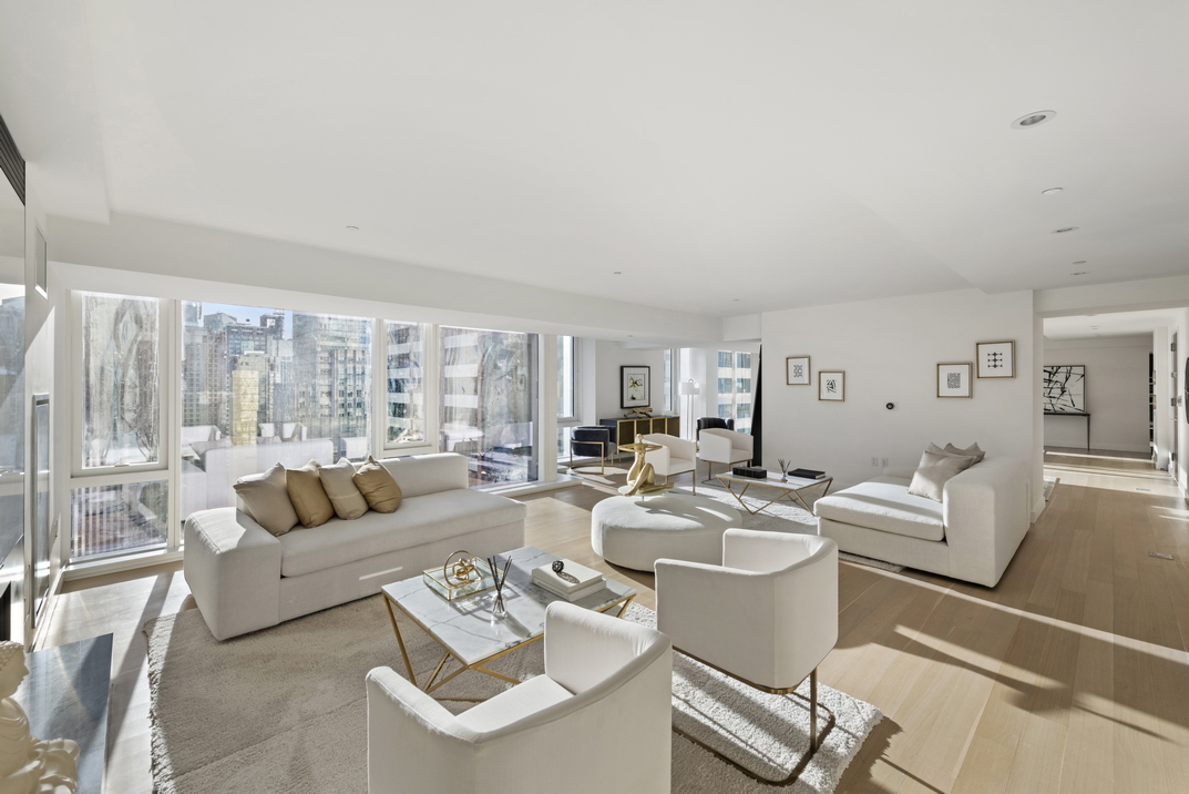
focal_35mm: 15
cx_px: 594
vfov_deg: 77.4
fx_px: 496
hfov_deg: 100.4
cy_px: 397
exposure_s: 1/60
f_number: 9
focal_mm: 15
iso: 320
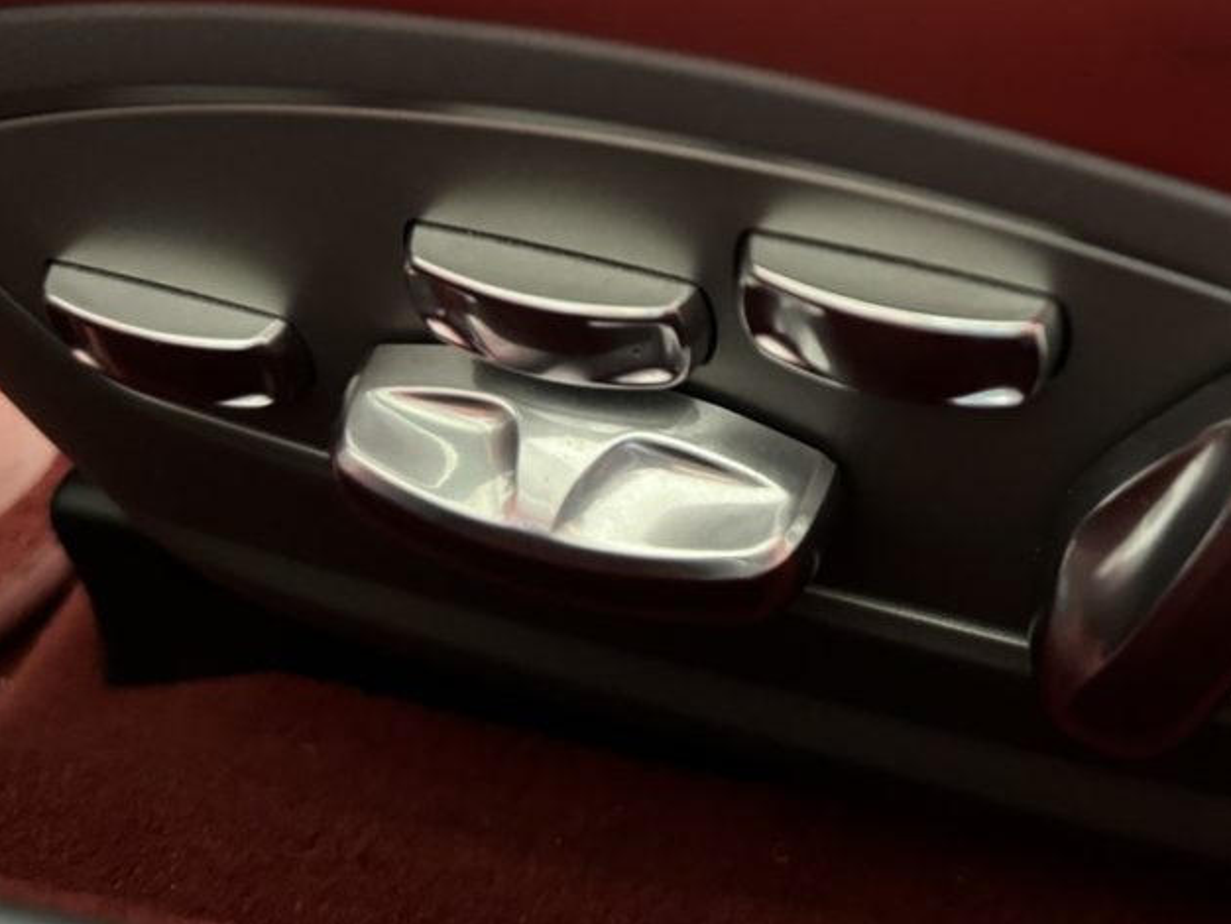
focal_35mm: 46
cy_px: 49
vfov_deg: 29.9
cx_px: 1005
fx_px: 1636
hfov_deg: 39.4
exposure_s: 1/25
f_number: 1.78
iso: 1000
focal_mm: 6.76
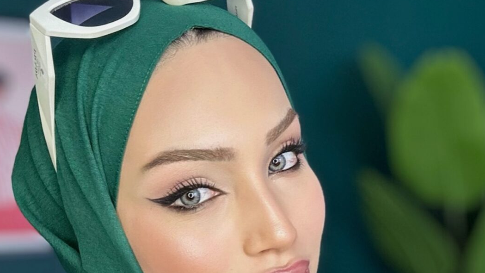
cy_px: 283
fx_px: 694
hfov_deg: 38.5
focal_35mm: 54
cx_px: 243
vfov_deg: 21.3
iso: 80
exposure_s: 1/50
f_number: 1.9
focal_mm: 2.69
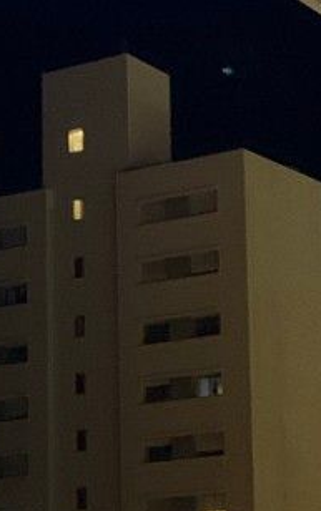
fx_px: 1998
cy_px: 343
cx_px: 151
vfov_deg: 14.6
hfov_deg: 9.2
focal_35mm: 143
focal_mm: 4.25
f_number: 1.8
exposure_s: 1/25
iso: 640
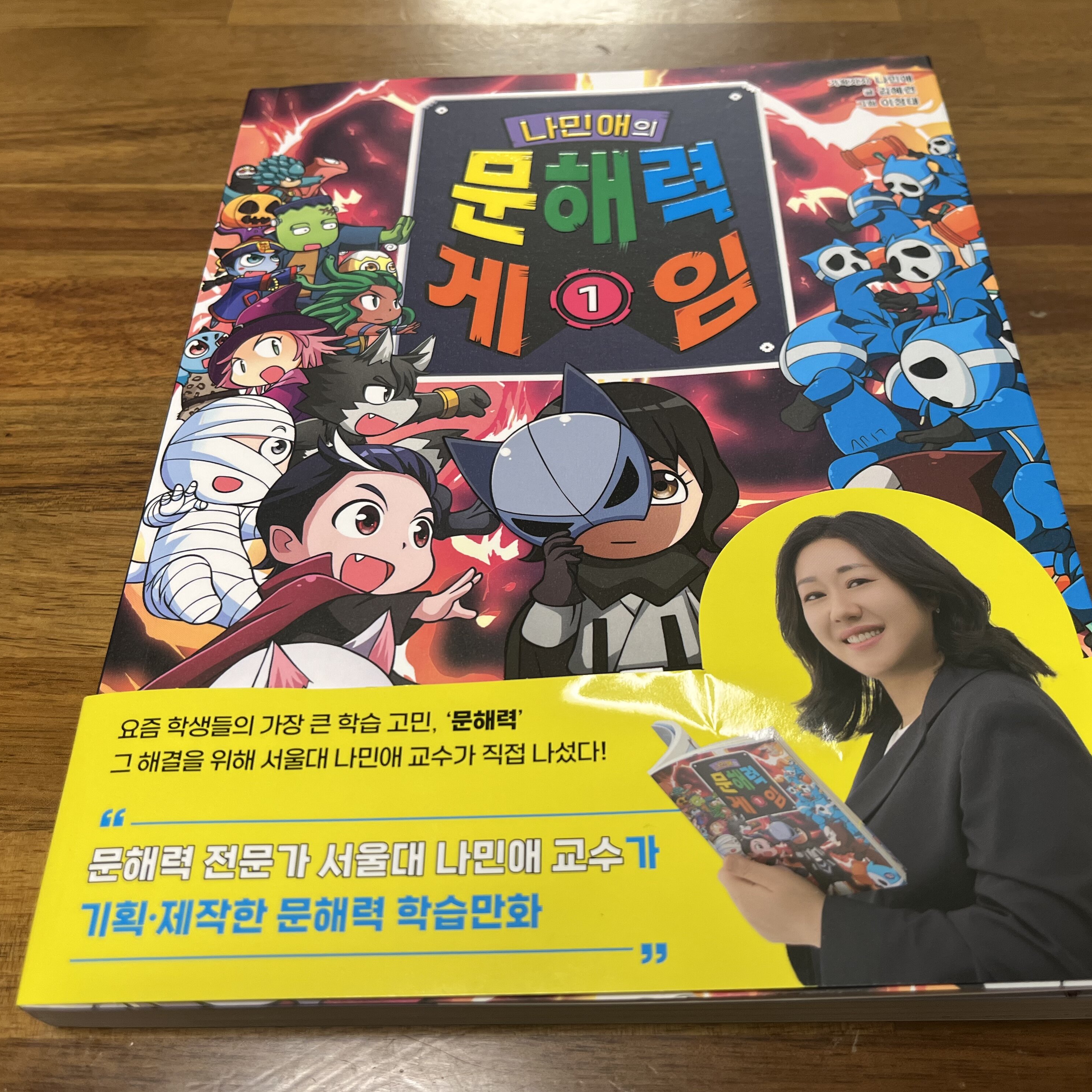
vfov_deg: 52.5
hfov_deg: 52.5
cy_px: 549
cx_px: 588
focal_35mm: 31
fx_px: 1106
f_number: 1.6
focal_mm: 5.1
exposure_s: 1/120
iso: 125
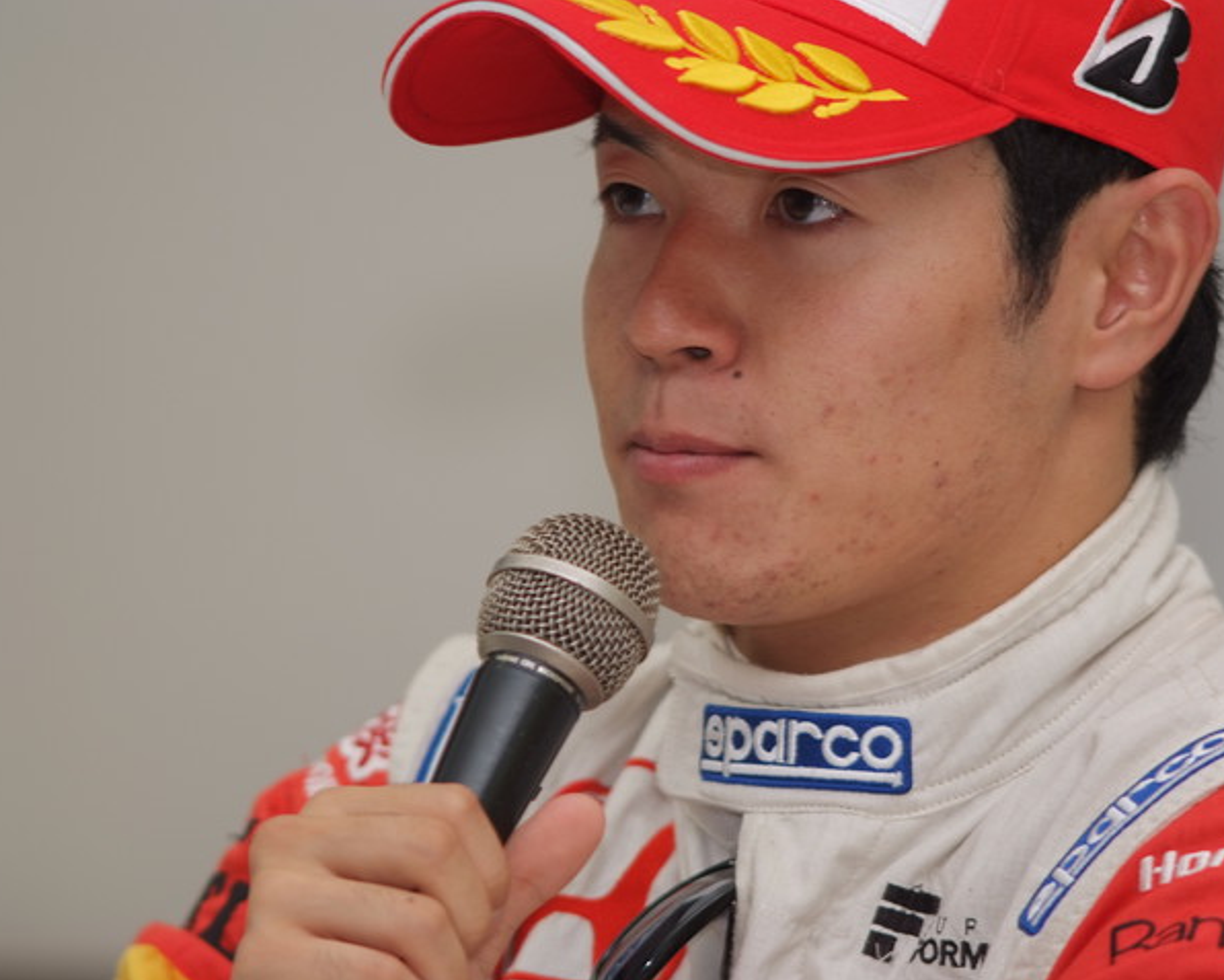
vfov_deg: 5.1
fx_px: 11087
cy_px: 489
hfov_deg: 6.3
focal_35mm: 306
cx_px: 709
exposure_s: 1/125
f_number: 2.8
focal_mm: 180
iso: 100
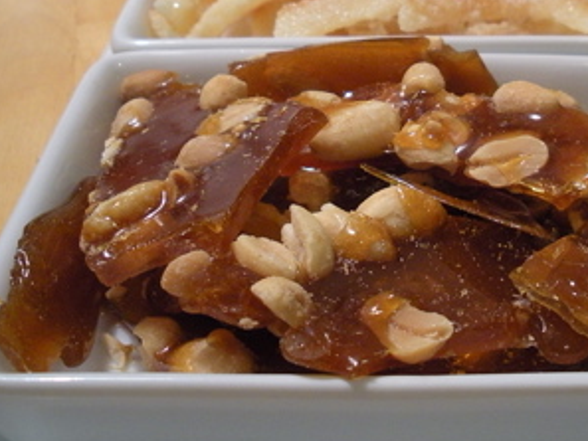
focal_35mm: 57
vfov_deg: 25.3
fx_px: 969
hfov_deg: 33.5
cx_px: 392
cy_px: 103
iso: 400
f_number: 3.5
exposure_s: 1/14.2
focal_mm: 6.3
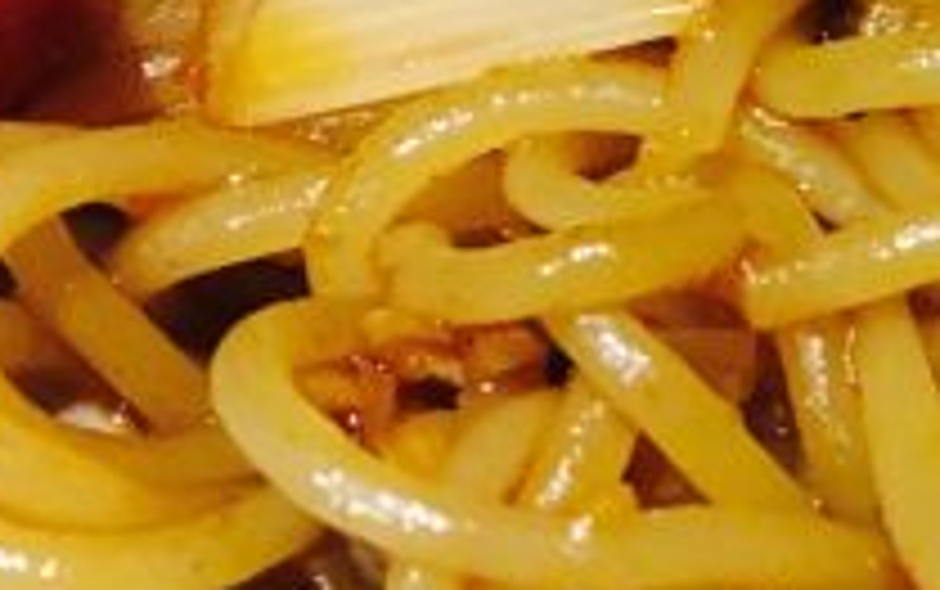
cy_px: -155
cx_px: 1363
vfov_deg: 12.4
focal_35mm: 103
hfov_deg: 18.2
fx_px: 2641
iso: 400
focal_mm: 4.15
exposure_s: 1/17
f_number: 2.2
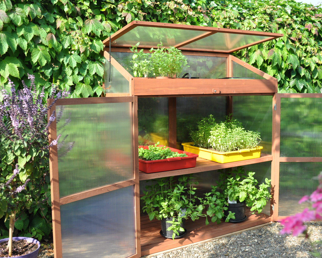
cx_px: 182
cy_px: 129
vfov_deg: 40.6
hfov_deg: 49.5
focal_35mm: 37
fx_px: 349
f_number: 5.6
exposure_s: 1/200
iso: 200
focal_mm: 21
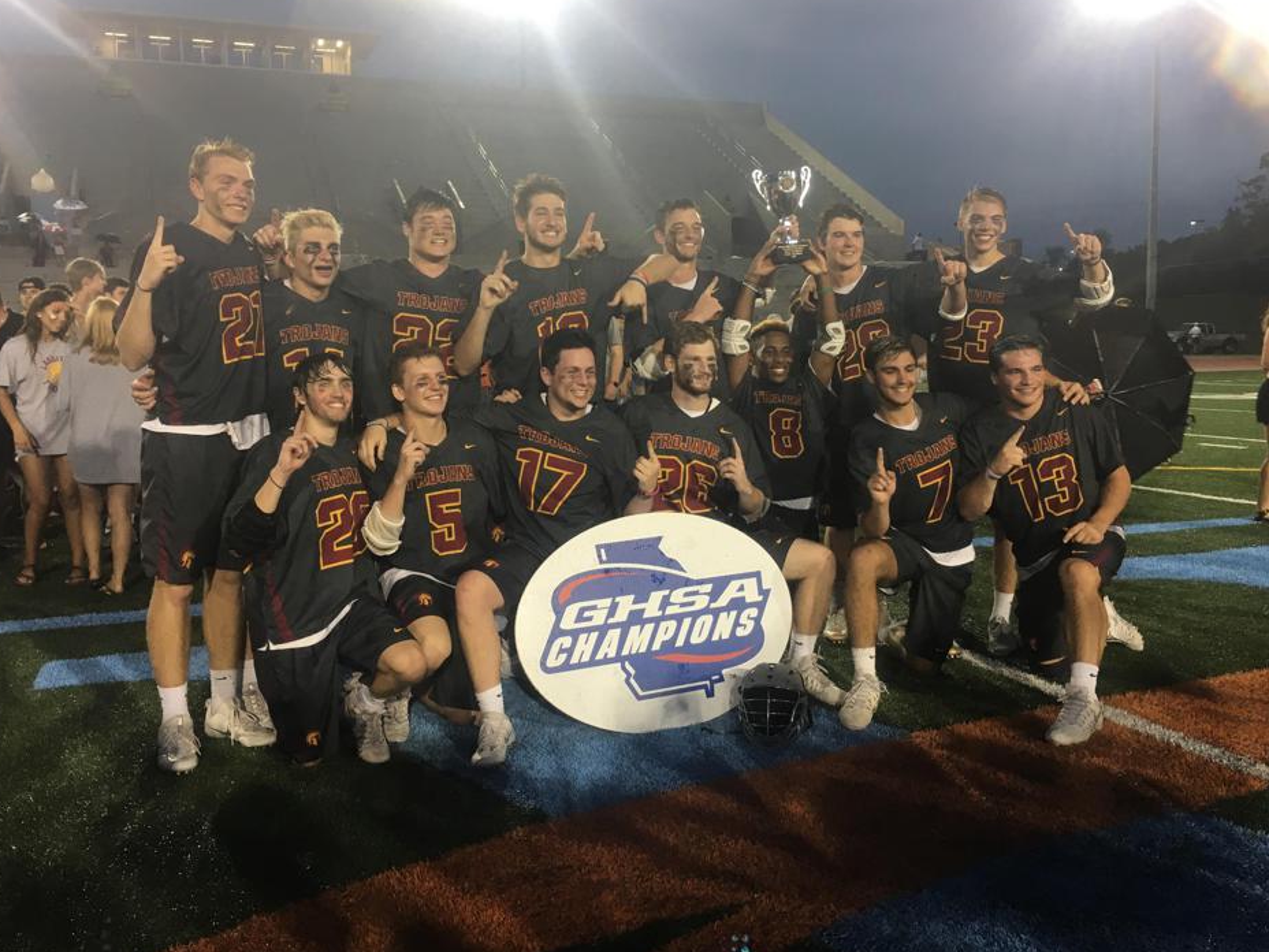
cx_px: 636
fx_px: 1173
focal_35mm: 32
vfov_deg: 44.1
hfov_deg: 56.8
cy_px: 440
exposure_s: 1/30
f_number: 2.2
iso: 32
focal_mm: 4.15
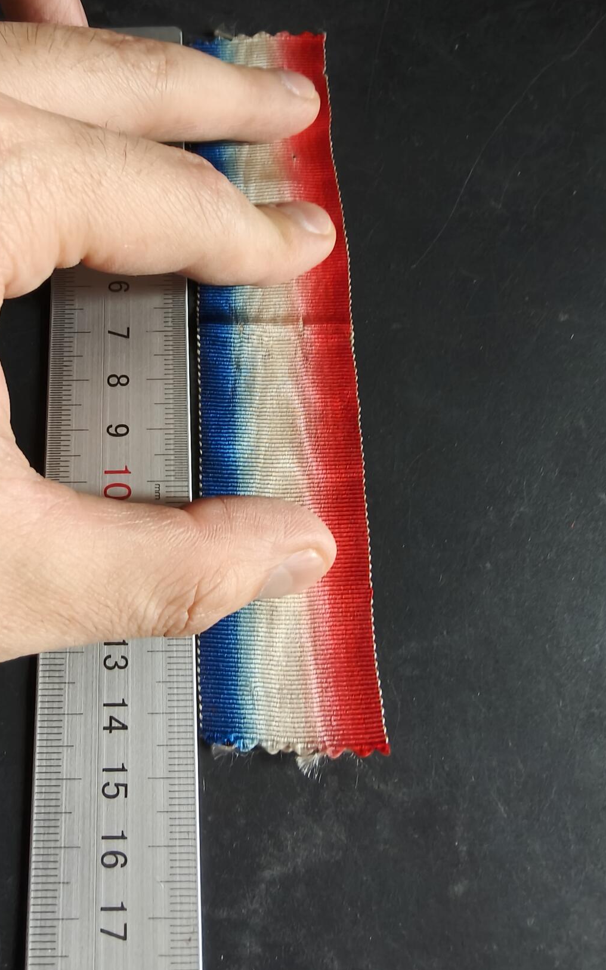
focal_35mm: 27
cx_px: 280
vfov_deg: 68.4
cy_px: 464
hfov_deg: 46.0
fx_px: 713
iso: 640
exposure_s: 1/50
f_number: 2
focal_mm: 2.32
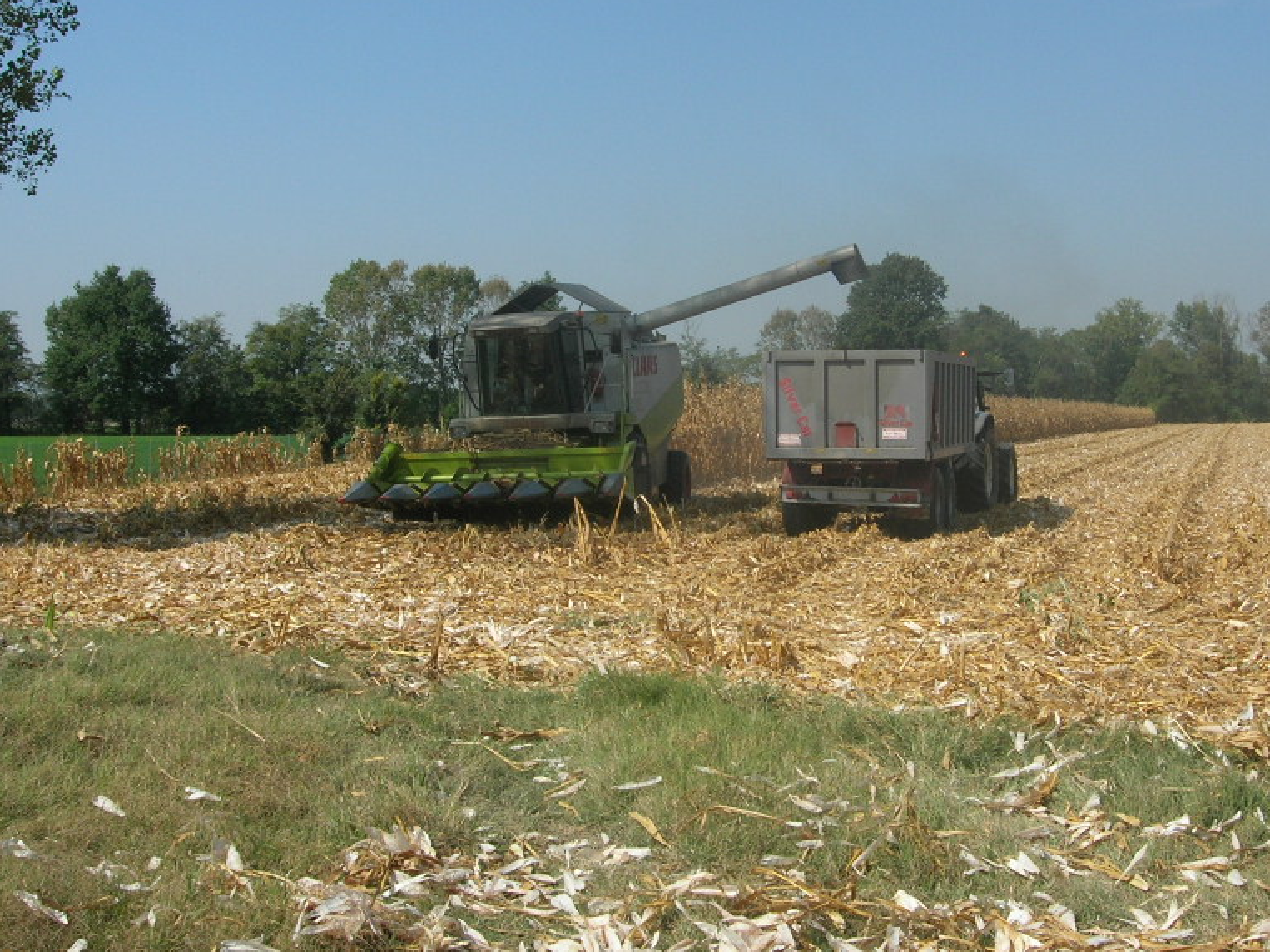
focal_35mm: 51
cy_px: 389
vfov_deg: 28.5
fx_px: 1871
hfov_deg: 37.4
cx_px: 744
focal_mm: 7.8
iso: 64
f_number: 4.8
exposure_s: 1/668
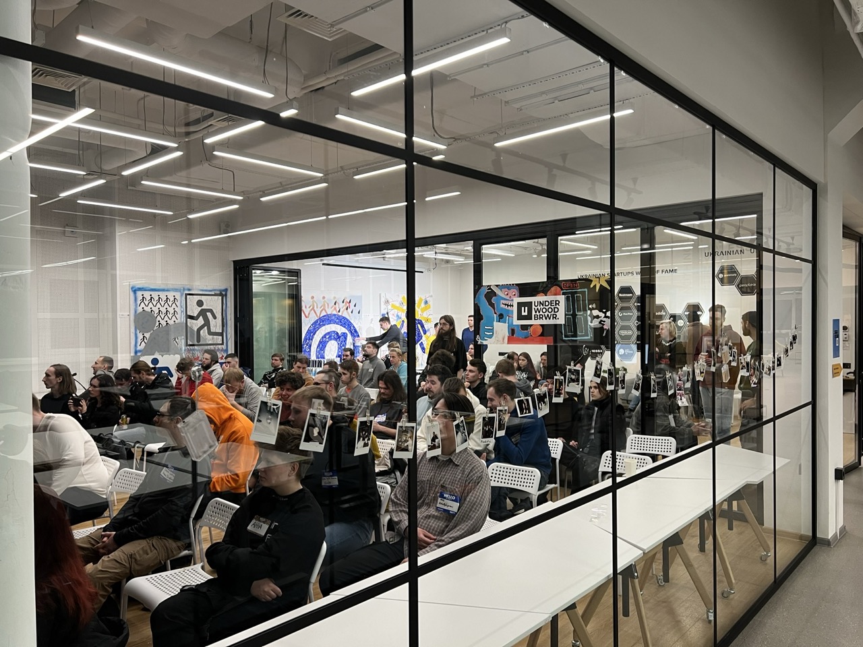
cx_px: 432
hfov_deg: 67.3
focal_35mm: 26
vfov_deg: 53.1
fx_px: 648
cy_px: 324
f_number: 1.5
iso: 80
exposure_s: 1/50
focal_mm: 5.7
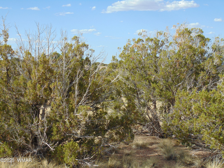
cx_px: 112
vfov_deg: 20.7
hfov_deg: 27.4
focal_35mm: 71
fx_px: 459
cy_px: 84
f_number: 3.7
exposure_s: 1/640
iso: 80
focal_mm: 12.8
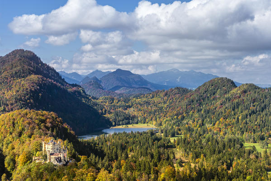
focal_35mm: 70
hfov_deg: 28.8
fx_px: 527
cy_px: 90
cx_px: 136
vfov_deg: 19.5
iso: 200
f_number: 8
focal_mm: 70
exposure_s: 1/640
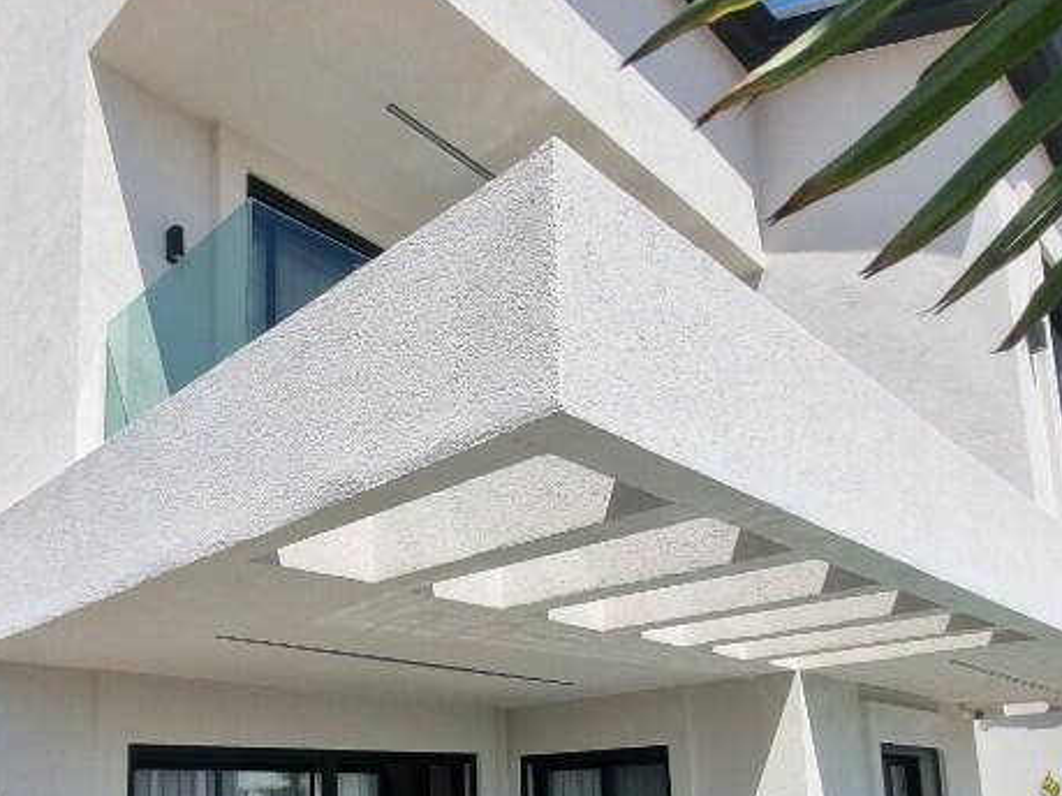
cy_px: 713
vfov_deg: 44.1
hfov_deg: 61.2
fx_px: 889
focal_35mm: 29
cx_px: 435
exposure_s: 1/1252
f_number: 2.2
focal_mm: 1.74
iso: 50
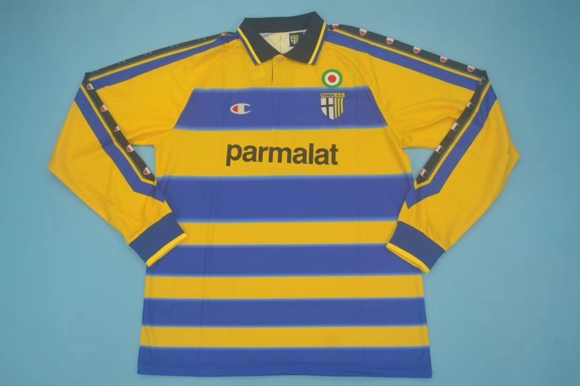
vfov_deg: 40.0
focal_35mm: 33
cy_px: 193
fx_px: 532
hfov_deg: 57.2
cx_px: 290
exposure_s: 1/125
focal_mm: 22
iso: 200
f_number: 4
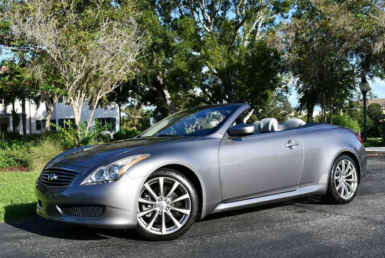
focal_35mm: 44
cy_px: 129
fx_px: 471
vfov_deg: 30.6
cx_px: 192
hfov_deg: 44.5
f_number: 8
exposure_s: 1/250
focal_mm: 22
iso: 110
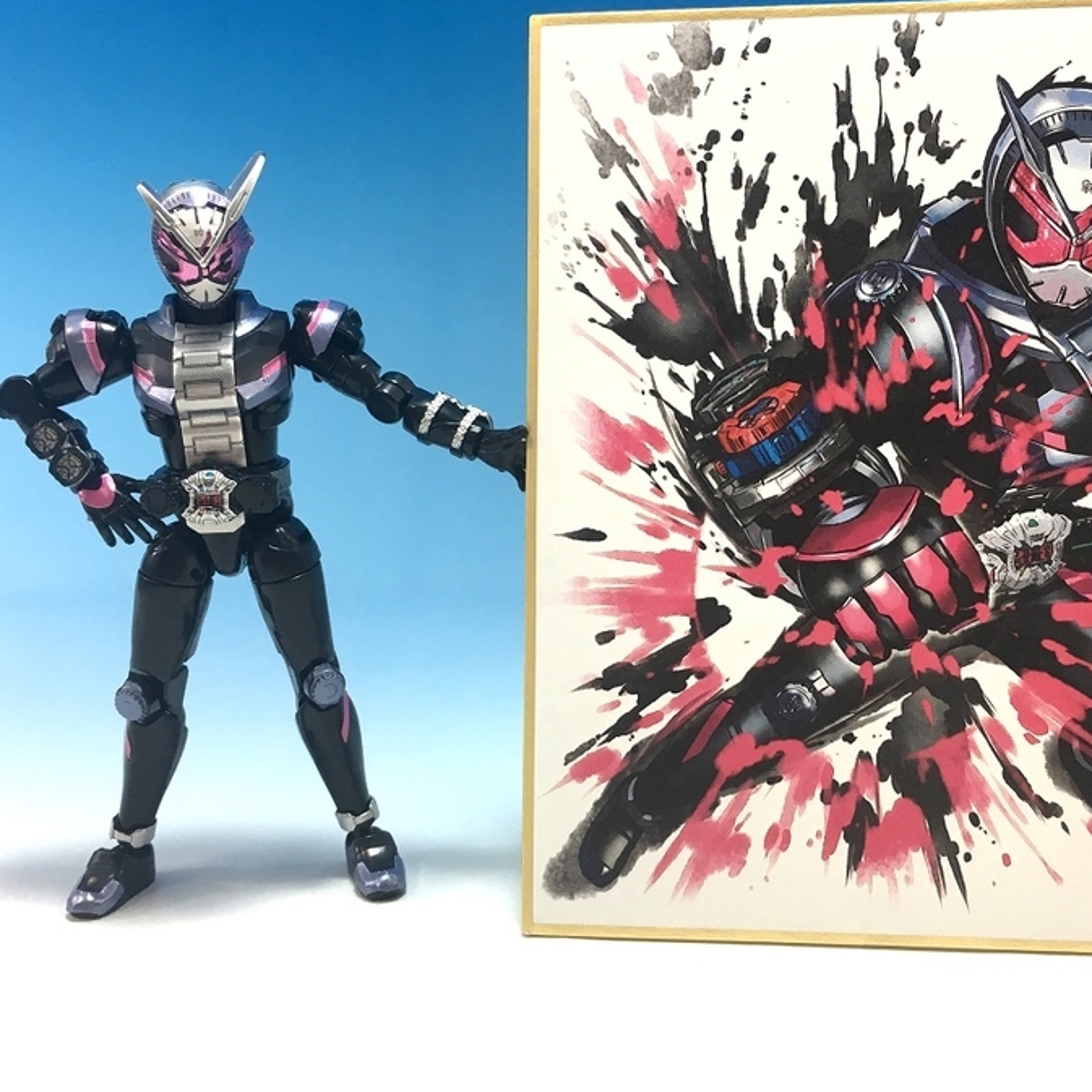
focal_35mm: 39
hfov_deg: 42.6
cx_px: 656
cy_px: 498
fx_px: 1392
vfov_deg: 42.8
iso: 25
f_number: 2.2
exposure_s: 1/33
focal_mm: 4.15
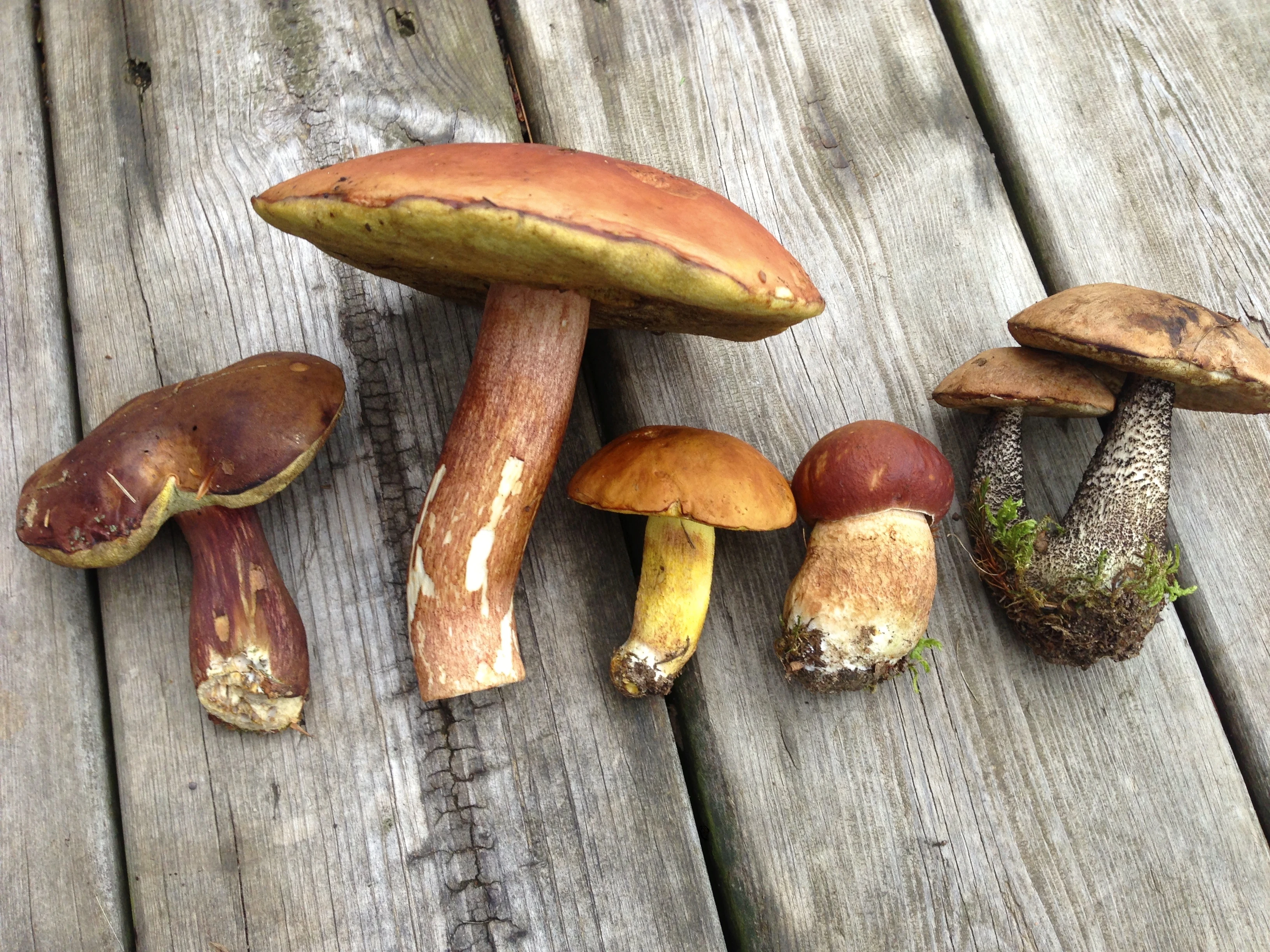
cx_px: 635
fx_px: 1211
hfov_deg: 55.4
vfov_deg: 42.9
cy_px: 476
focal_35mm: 33
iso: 50
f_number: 2.4
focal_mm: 4.13
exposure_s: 1/60
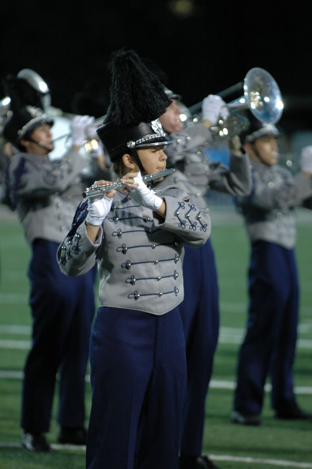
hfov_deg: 4.6
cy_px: 234
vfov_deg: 6.9
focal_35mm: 300
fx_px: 3910
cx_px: 156
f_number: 2.8
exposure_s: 1/60
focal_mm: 200
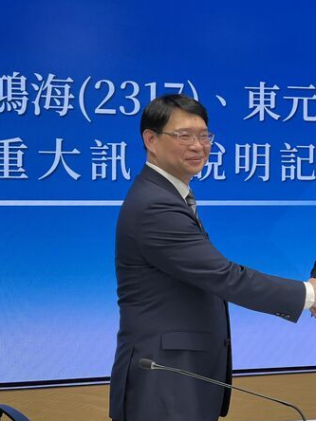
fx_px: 1266
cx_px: 283
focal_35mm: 104
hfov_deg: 14.1
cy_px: 212
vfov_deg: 18.9
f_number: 2.8
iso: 160
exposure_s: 1/60
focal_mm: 9
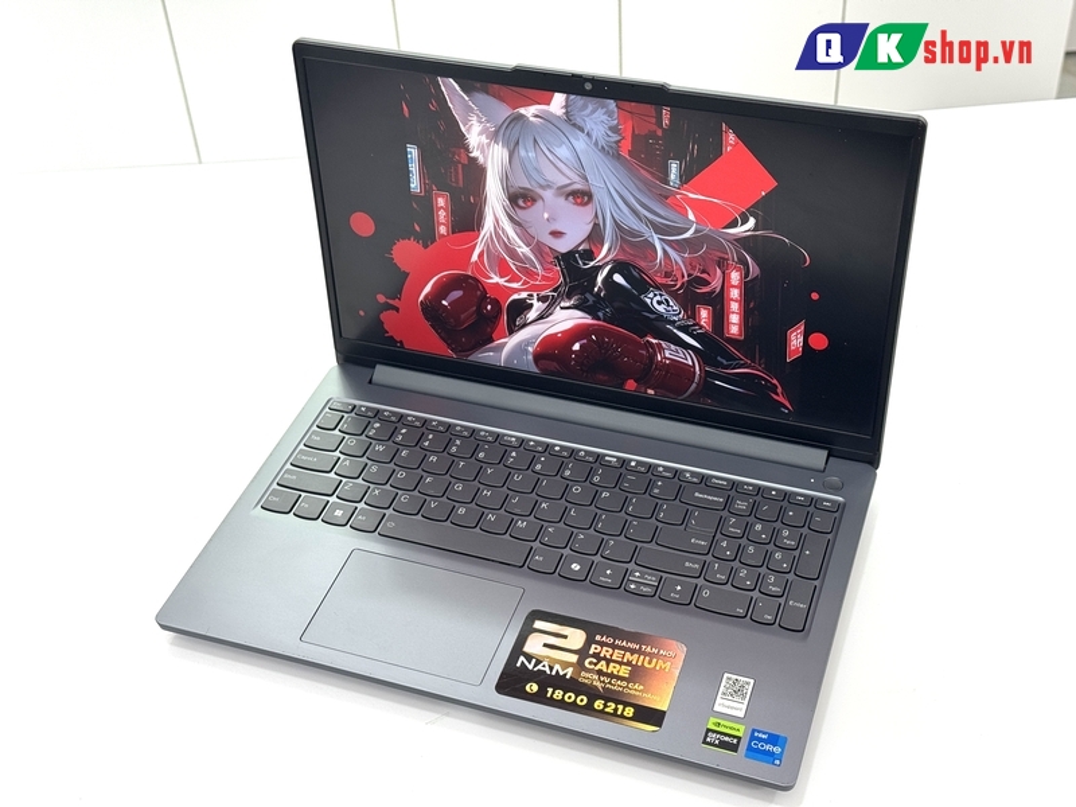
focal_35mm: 48
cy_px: 404
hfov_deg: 39.7
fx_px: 1492
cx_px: 538
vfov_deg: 30.3
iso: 80
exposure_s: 1/121
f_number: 1.78
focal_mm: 6.76
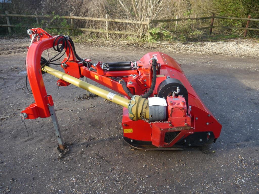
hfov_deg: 60.0
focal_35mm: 30
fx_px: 224
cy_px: 97
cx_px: 130
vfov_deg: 46.8
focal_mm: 15
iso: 160
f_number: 4
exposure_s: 1/125
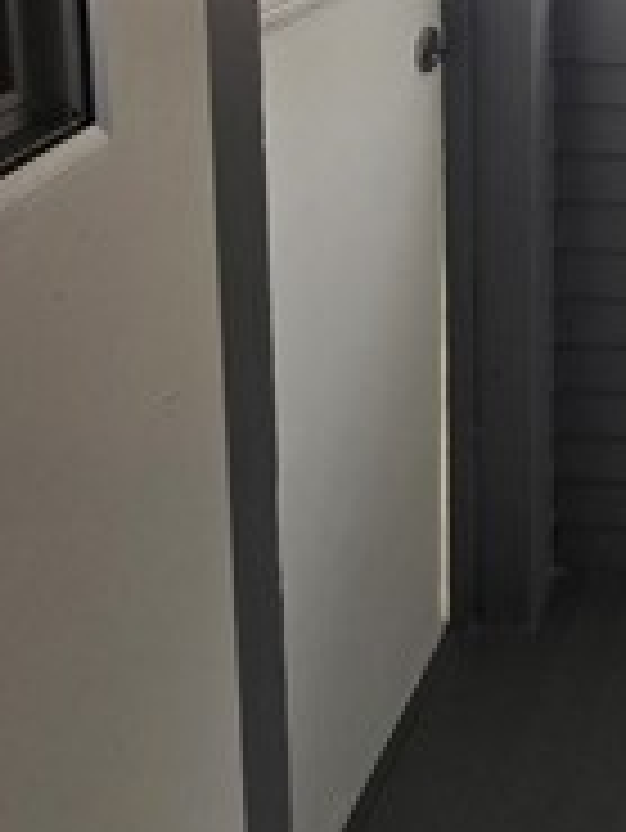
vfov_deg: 36.0
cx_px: 865
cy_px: -76
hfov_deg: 26.2
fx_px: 1084
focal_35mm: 45
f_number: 2.2
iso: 50
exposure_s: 1/338
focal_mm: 2.2
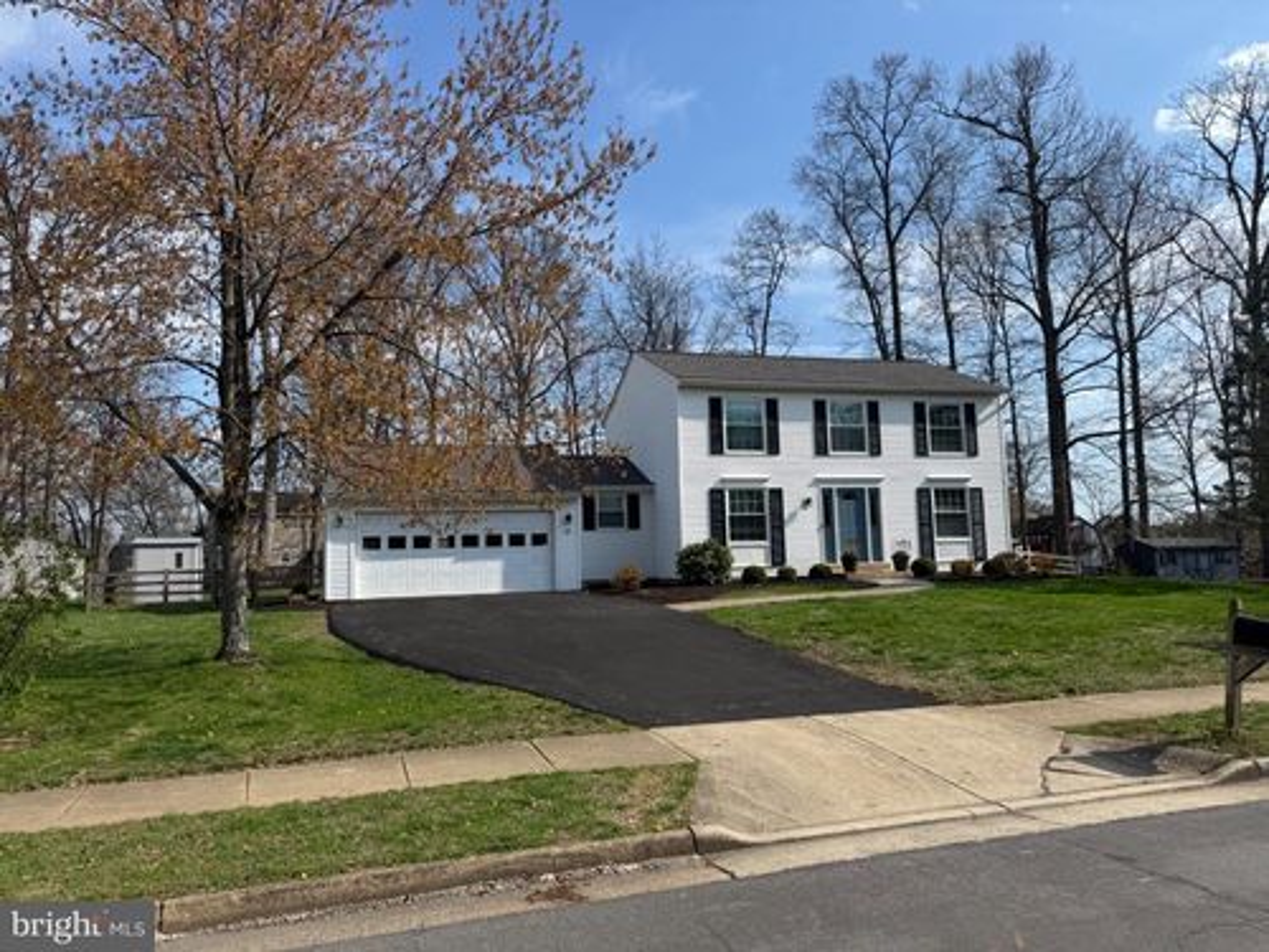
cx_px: 634
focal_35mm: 24
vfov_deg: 56.8
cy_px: 476
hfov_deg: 71.6
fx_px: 880
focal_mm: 6.76
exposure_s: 1/4049
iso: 80
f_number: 1.78
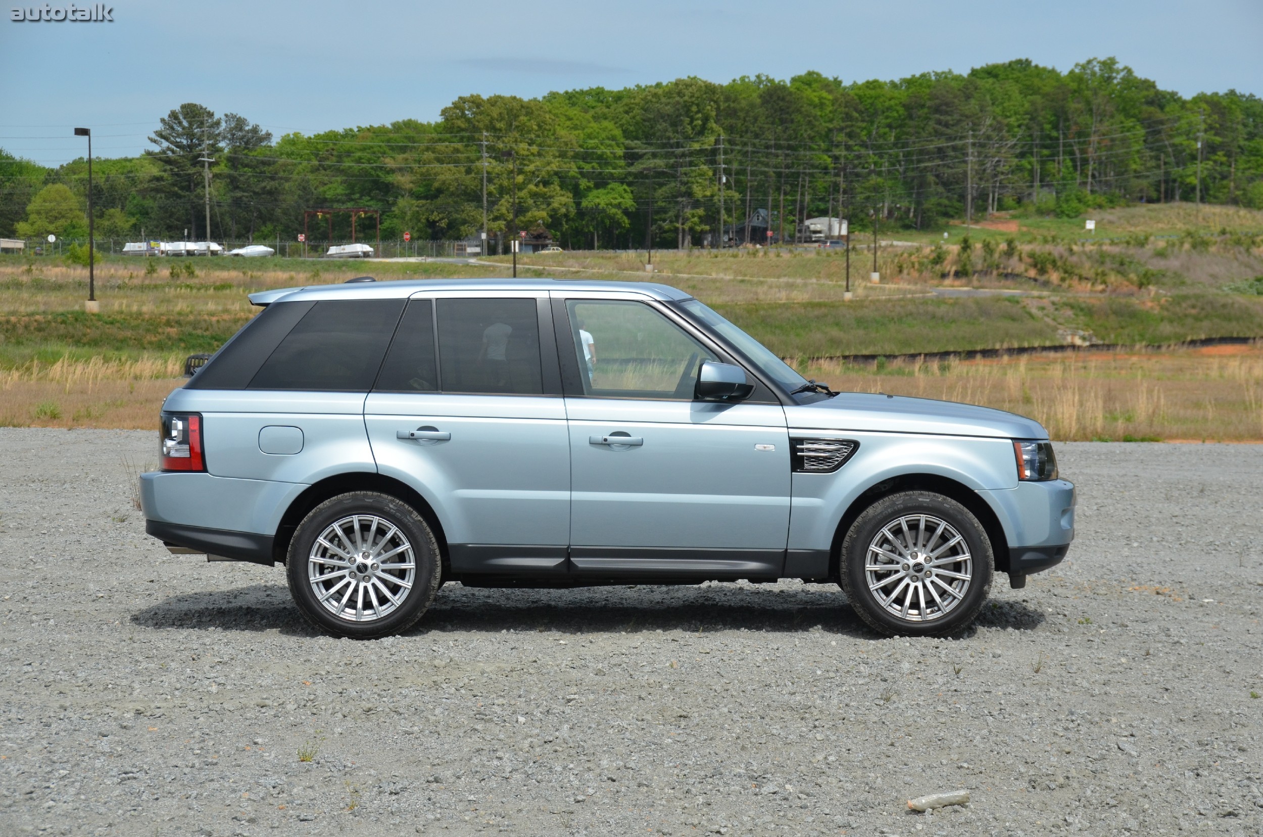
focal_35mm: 90
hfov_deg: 22.7
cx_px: 632
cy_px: 418
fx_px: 3151
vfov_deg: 15.1
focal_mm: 60
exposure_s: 1/1600
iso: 400
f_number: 7.1
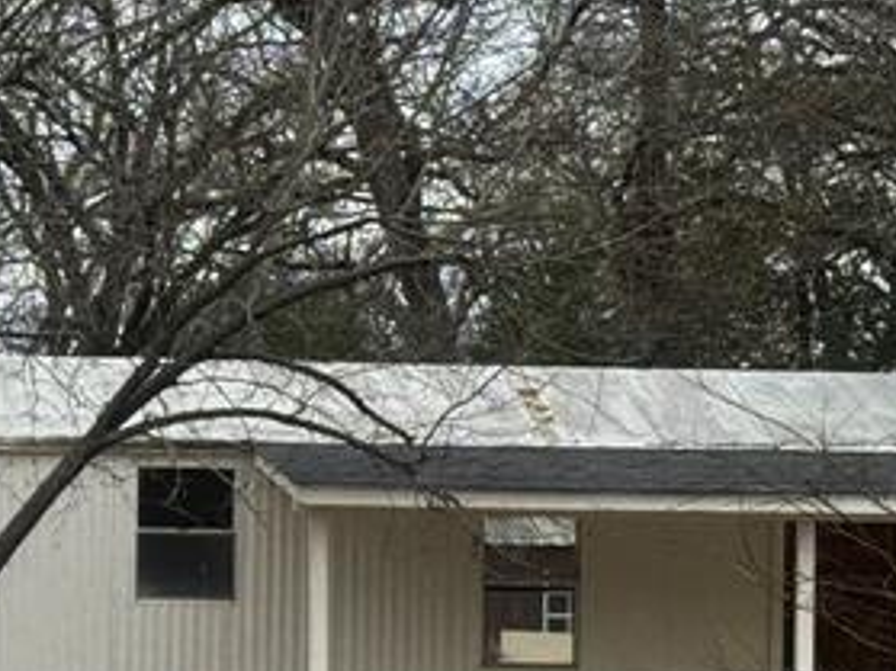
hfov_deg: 11.2
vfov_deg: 8.4
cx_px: 267
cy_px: 665
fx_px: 4554
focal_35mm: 176
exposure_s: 1/1427
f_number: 1.78
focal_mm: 6.76
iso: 64
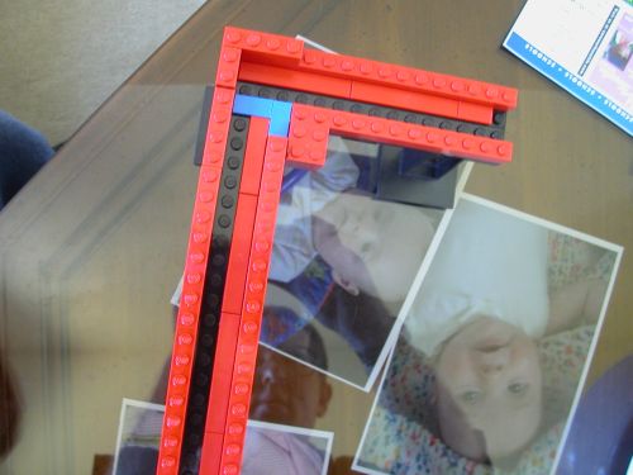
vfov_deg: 38.7
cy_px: 238
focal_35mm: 37
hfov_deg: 50.1
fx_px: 677
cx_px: 316
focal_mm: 5.6
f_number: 2.7
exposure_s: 1/4.7
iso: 100
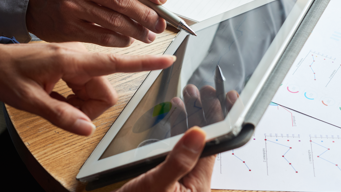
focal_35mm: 112
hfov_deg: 19.1
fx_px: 1013
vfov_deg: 10.8
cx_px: 151
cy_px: 37
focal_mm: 60
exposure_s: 1/160
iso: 400
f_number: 5.6
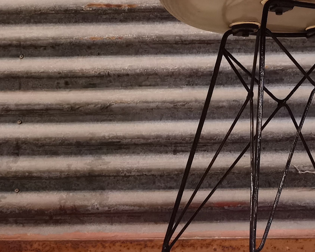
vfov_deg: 13.1
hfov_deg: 16.2
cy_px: 60
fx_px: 1091
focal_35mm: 117
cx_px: 300
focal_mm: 6.71
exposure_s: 1/25
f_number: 1.9
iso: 640
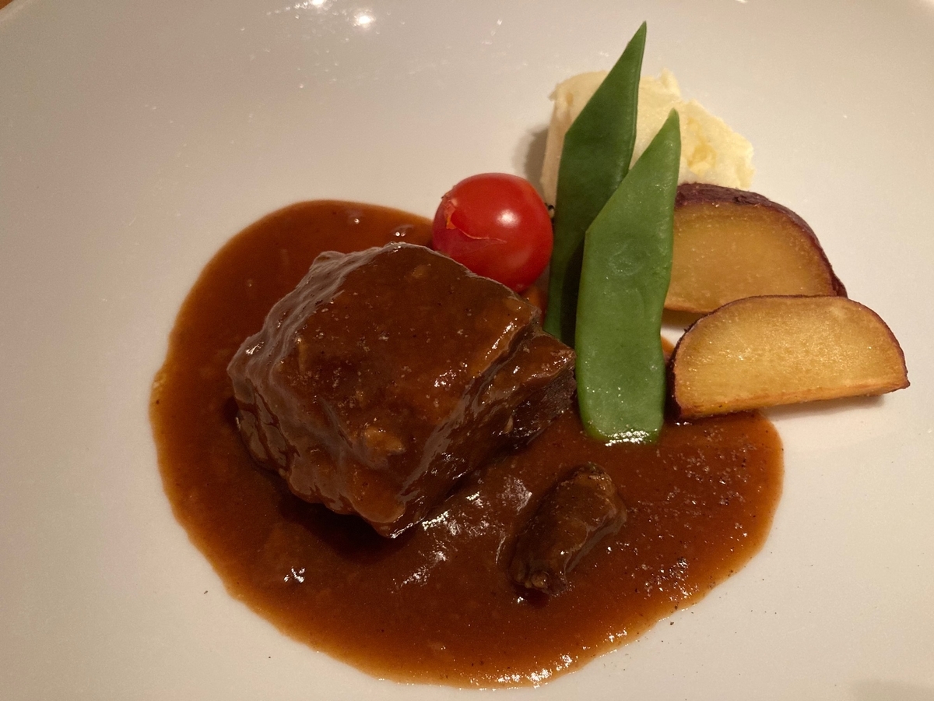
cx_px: 467
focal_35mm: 28
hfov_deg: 63.4
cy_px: 350
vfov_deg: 49.7
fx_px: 755
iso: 400
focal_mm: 3.99
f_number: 1.8
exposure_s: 1/33
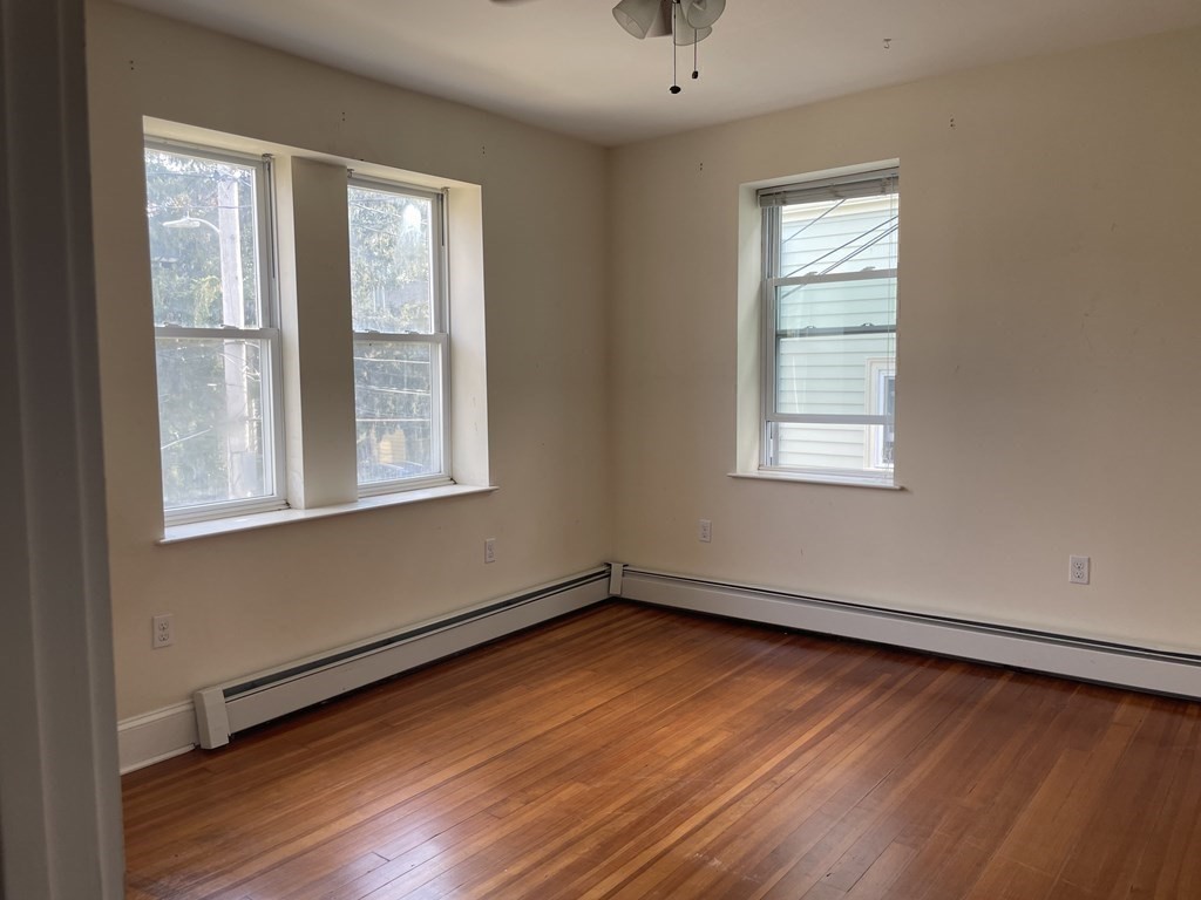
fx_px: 902
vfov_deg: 53.1
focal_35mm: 26
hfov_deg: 67.3
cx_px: 600
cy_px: 450
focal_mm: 4.2
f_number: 1.6
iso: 40
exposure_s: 1/121
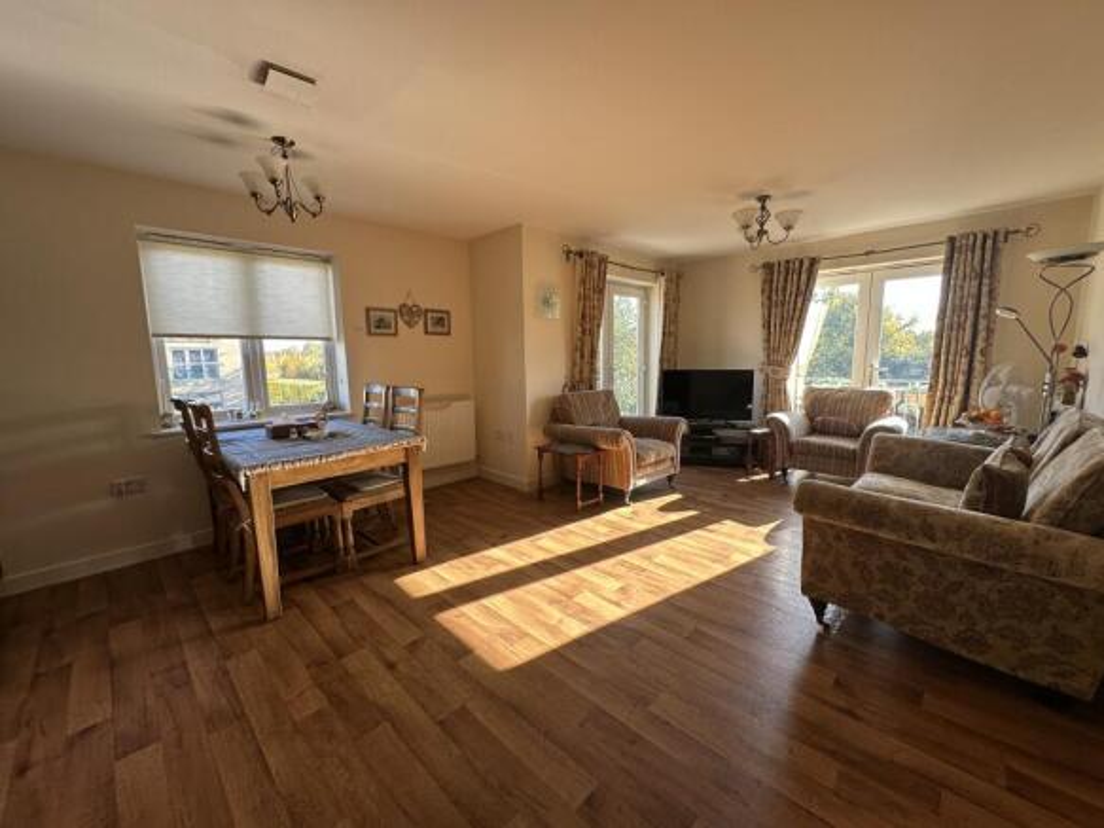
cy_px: 414
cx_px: 552
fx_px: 446
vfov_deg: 85.7
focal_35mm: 14
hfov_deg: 102.1
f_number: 2.2
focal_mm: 2.22
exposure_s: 1/99
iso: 64
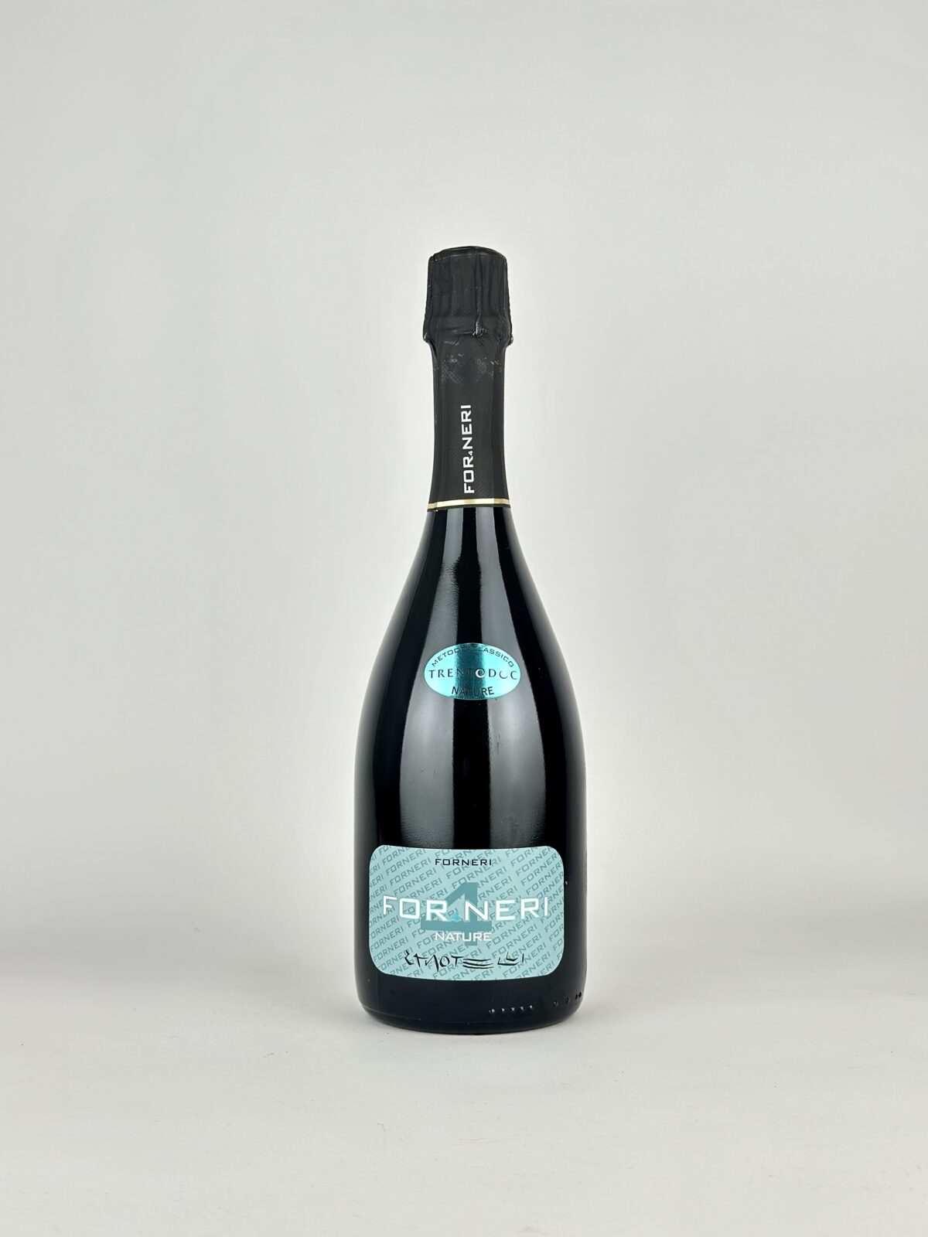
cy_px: 618
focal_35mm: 48
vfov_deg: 39.7
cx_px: 464
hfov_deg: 30.3
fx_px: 1716
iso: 80
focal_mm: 6.86
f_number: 1.78
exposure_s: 1/228
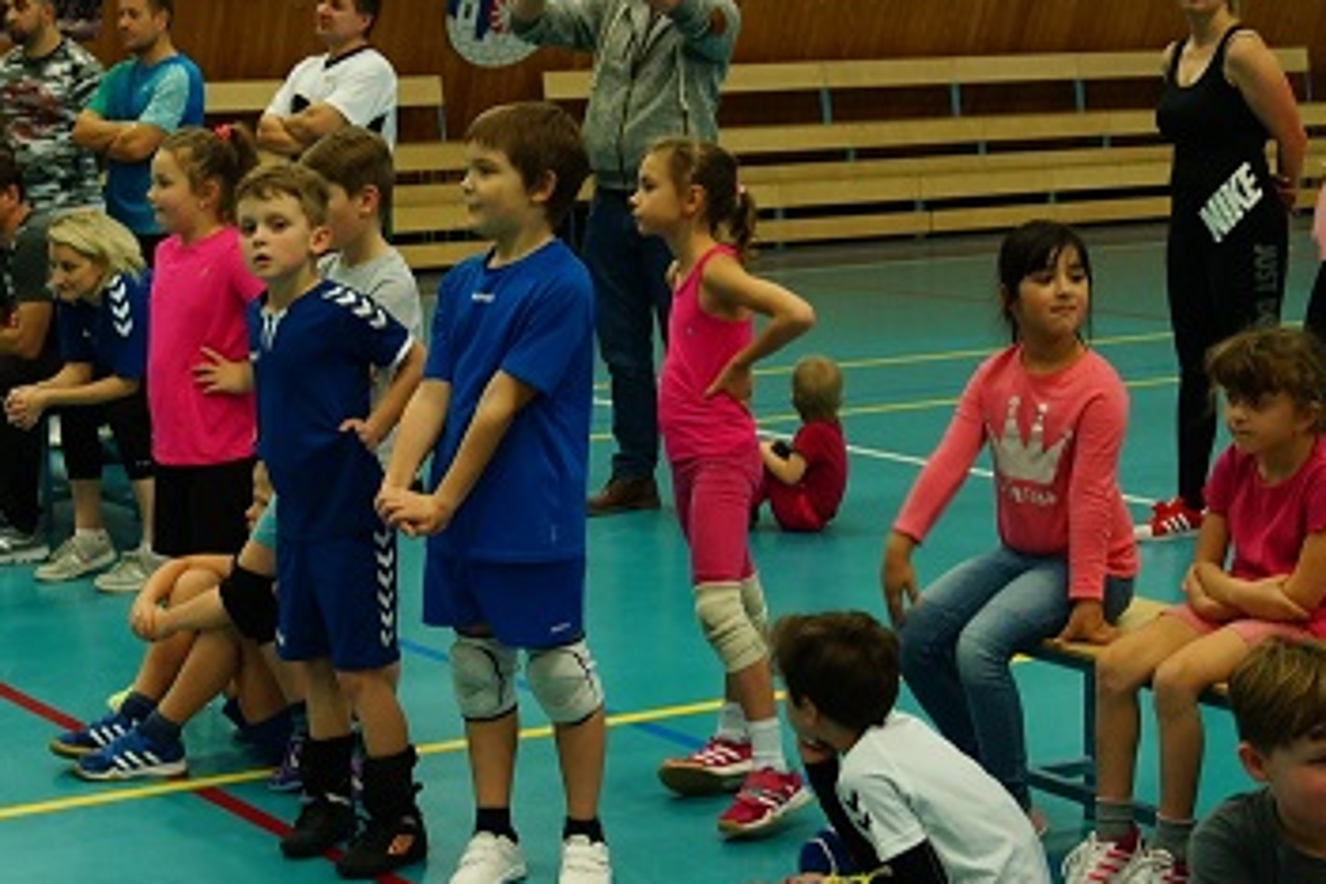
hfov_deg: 24.6
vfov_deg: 16.6
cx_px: 446
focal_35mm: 82
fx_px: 3020
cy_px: 525
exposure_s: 1/60
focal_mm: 24
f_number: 4
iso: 400
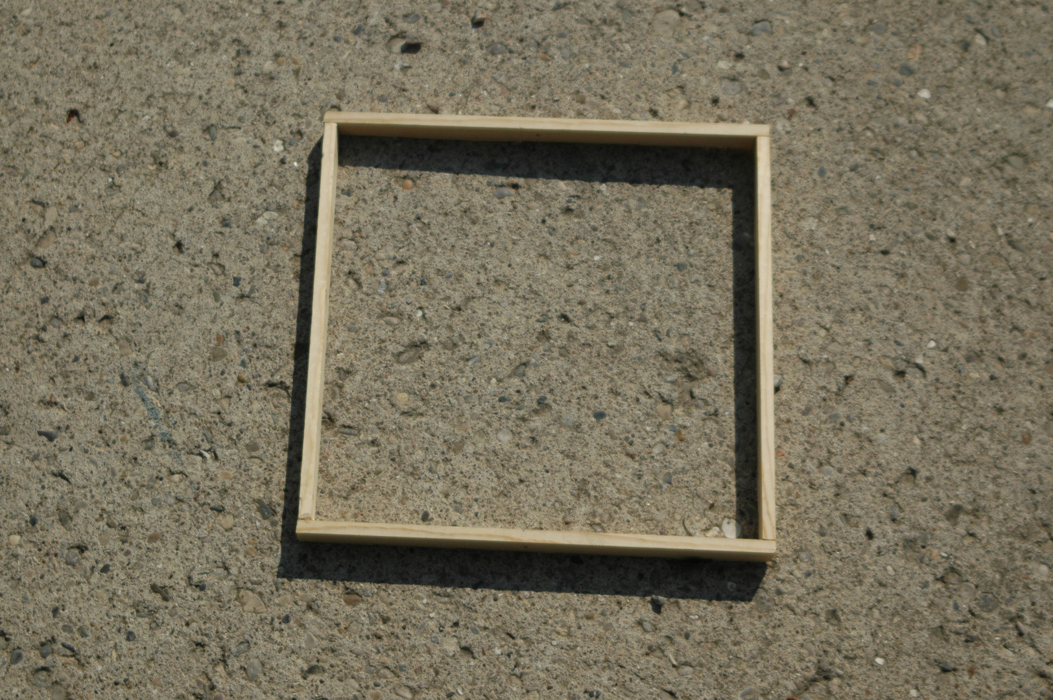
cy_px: 350
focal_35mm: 75
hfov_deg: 27.0
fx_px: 2192
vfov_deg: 18.2
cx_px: 526
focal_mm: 50
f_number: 5
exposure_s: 1/3200
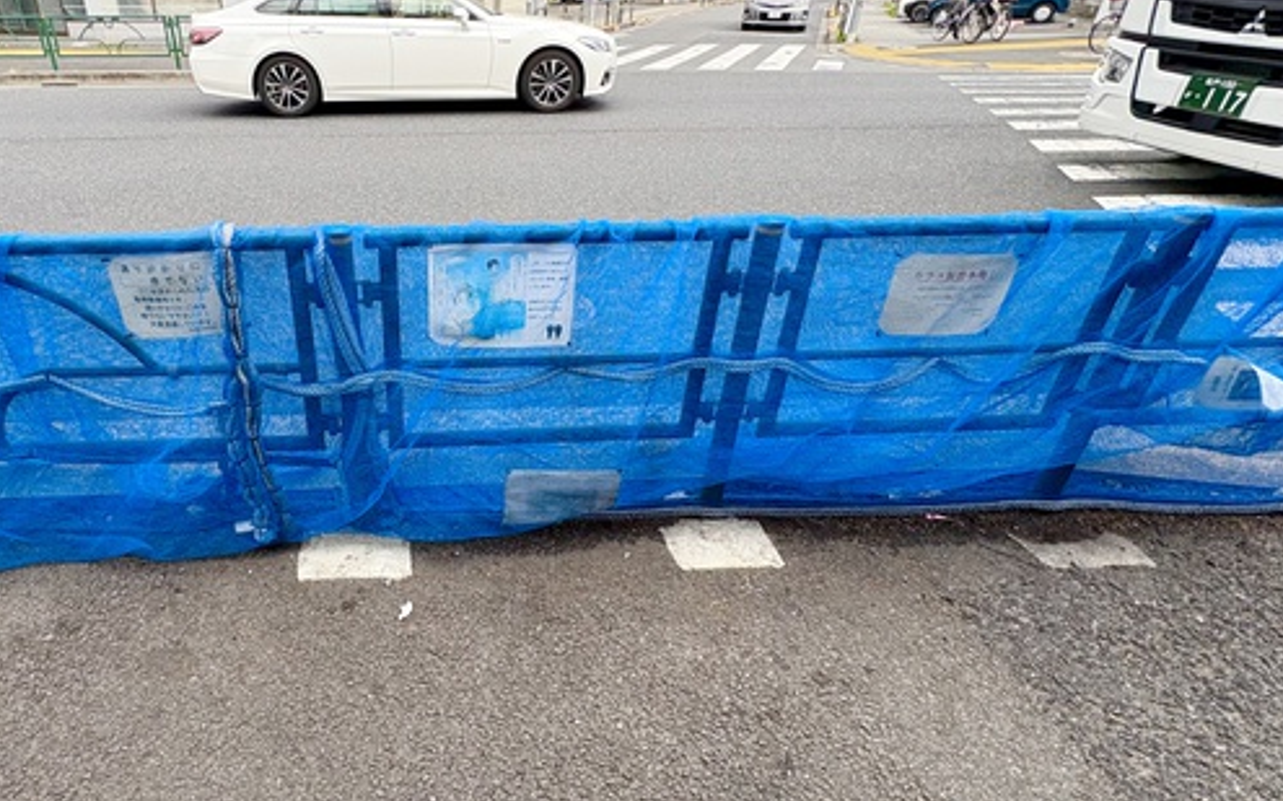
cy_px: 398
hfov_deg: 80.1
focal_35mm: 21
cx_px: 448
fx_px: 734
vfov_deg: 57.2
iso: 40
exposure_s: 1/253
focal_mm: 2.22
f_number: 2.2
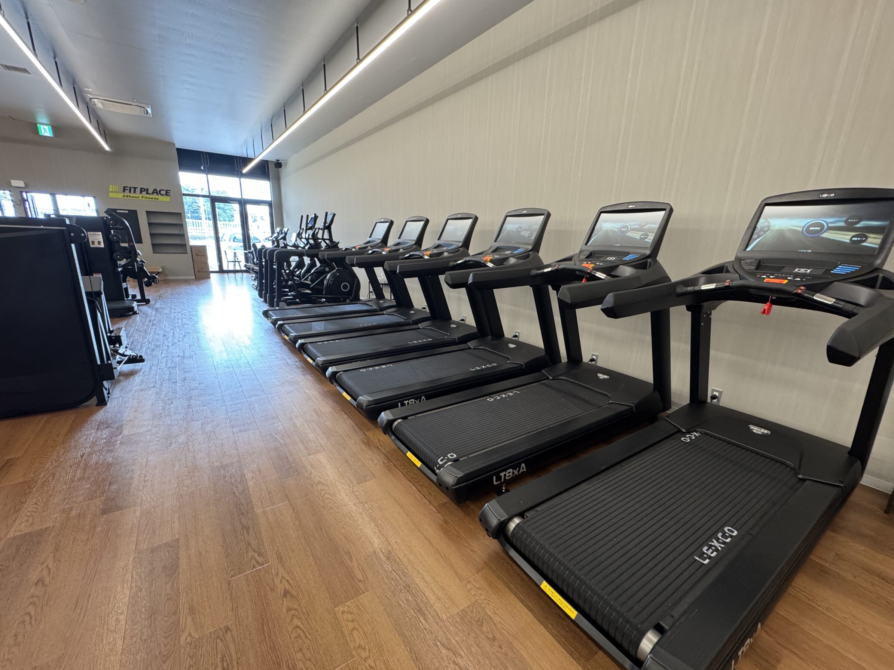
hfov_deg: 98.2
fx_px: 387
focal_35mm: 15
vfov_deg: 81.7
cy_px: 349
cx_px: 455
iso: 320
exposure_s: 1/86
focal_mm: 2.22
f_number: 2.2
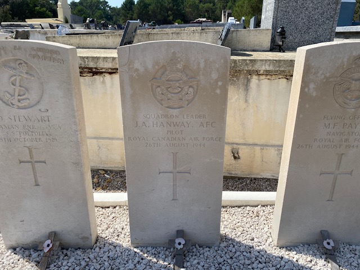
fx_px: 270
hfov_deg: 67.3
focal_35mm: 26
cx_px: 180
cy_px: 135
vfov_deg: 53.1
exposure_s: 1/3040
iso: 32
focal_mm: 4.25
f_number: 1.8
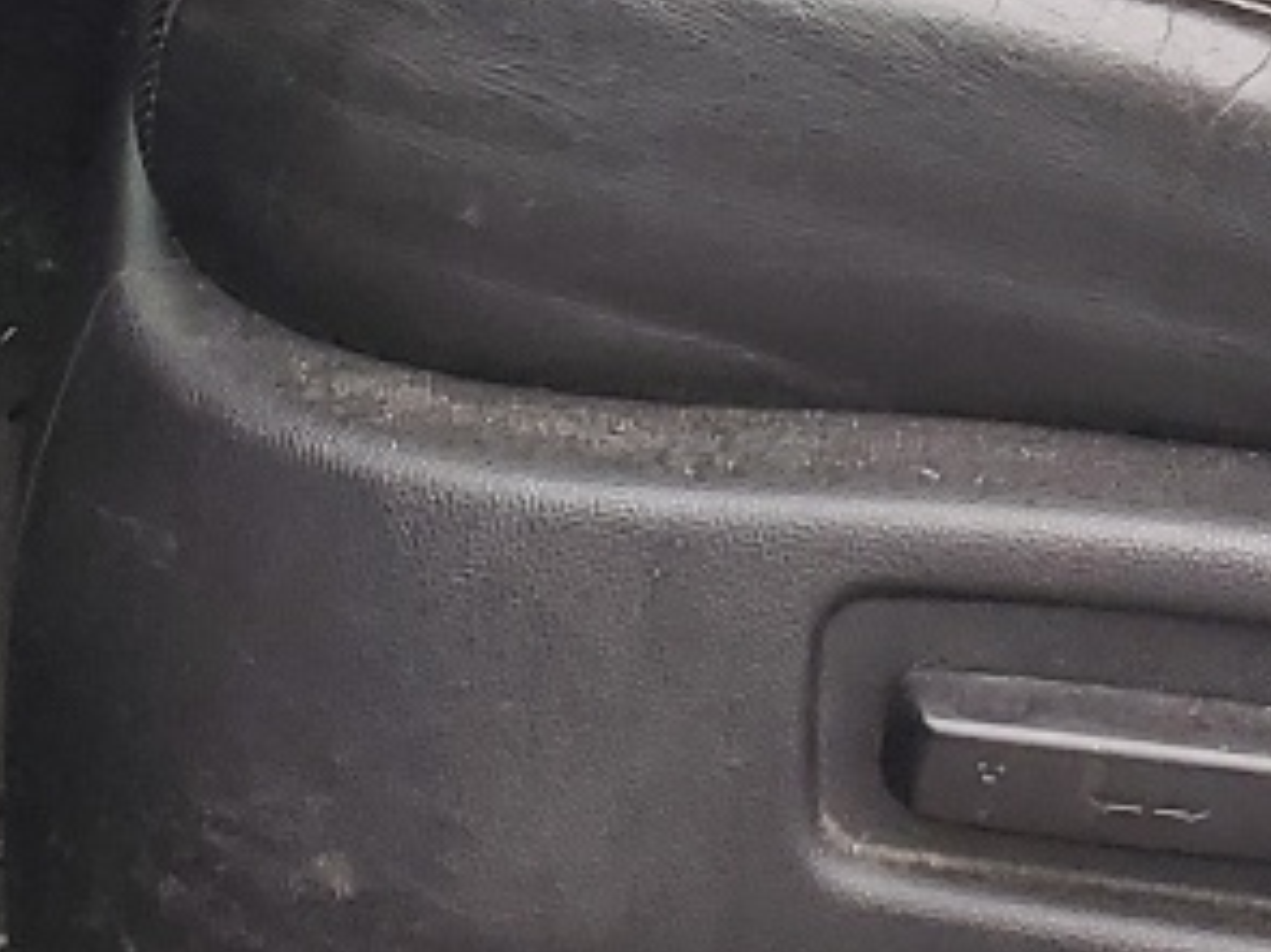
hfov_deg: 14.0
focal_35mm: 141
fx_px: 5175
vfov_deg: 9.4
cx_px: 668
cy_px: -1314
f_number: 1.5
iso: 56
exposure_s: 1/120
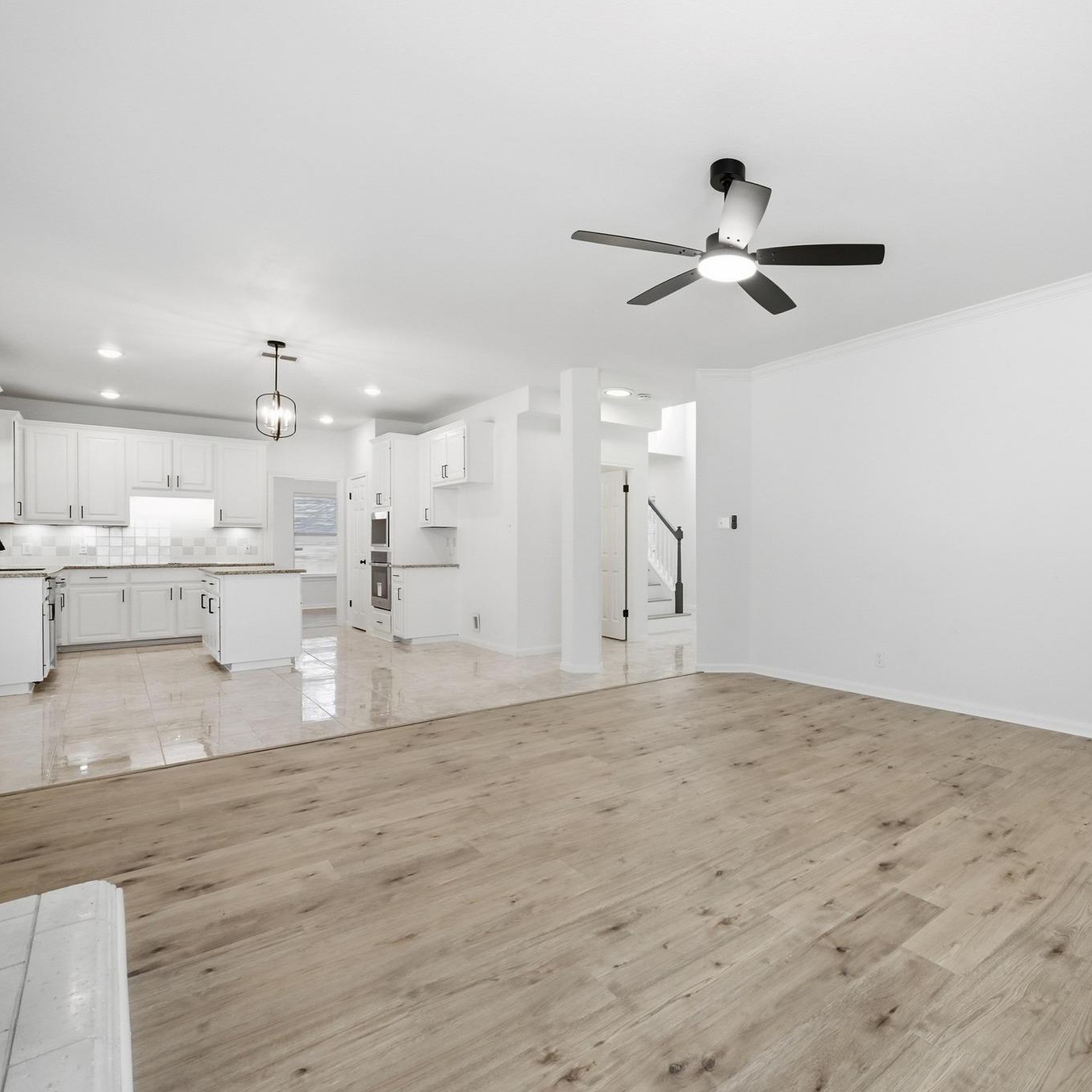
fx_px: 642
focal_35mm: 18
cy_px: 546
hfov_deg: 78.1
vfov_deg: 80.7
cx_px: 727
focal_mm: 14
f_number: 8
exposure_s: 1/800
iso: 800
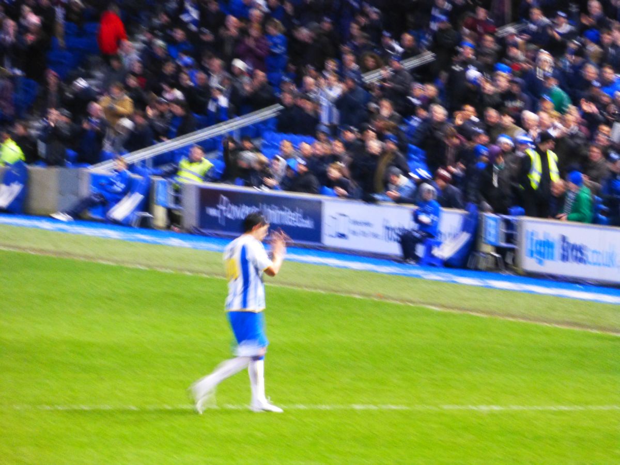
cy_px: 232
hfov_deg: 4.1
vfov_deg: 3.1
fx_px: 8597
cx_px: 310
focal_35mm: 480
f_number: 6.4
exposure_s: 1/10
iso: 800
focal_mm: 86
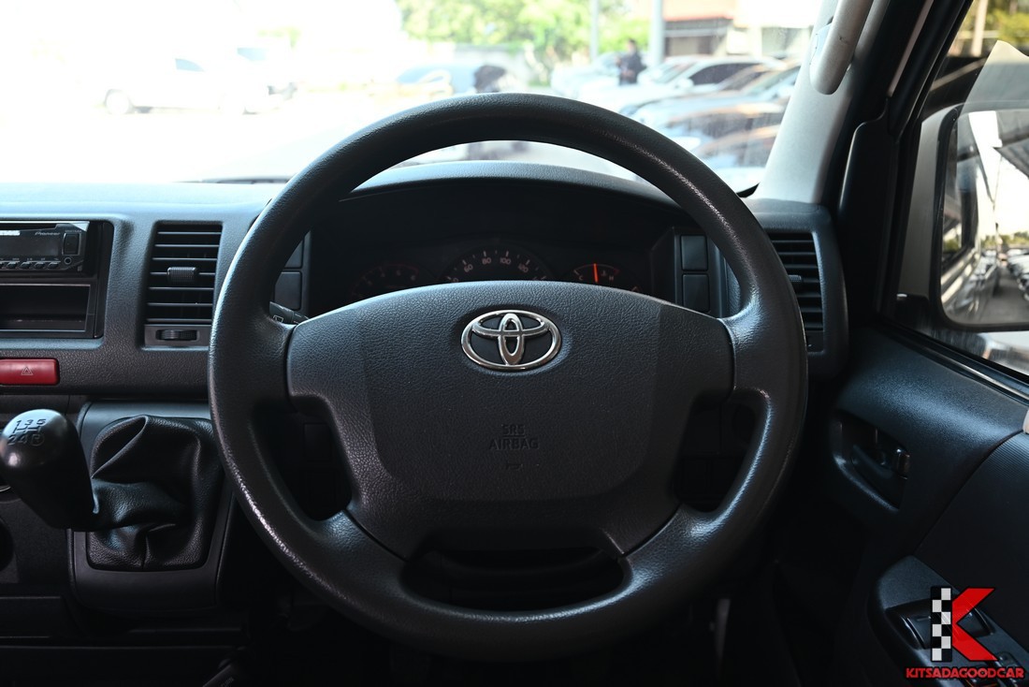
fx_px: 901
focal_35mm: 32
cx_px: 514
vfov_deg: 41.7
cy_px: 344
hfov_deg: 59.5
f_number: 5.6
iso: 280
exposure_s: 1/45
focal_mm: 31.5
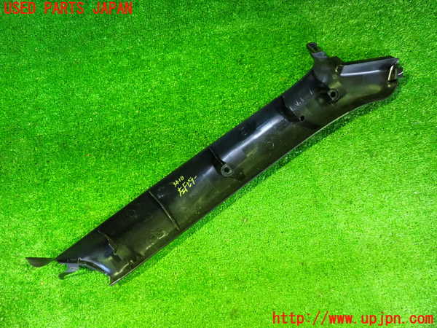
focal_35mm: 30
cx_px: 218
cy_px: 164
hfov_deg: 60.0
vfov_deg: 46.8
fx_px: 379
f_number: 2.3
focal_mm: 5.4
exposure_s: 1/30
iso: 1250
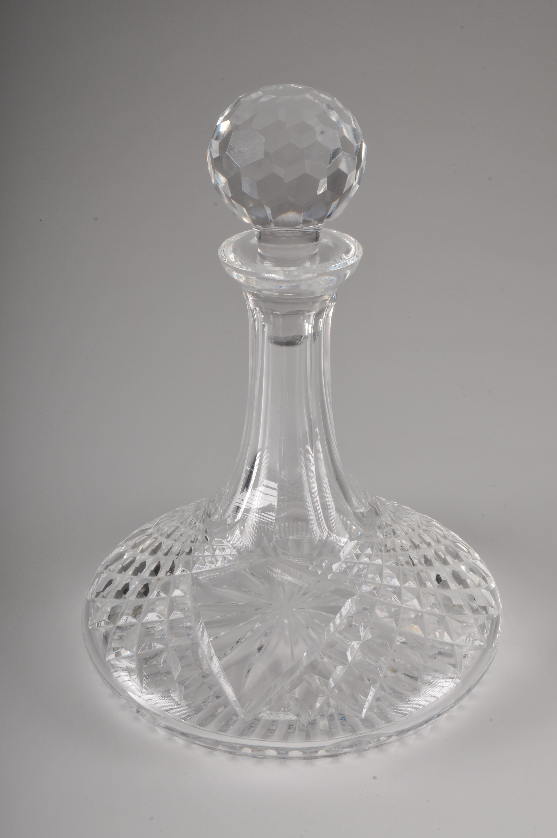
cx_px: 278
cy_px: 419
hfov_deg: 23.7
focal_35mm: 57
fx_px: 1326
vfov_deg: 35.1
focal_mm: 38
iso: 125
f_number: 22
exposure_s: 1/250
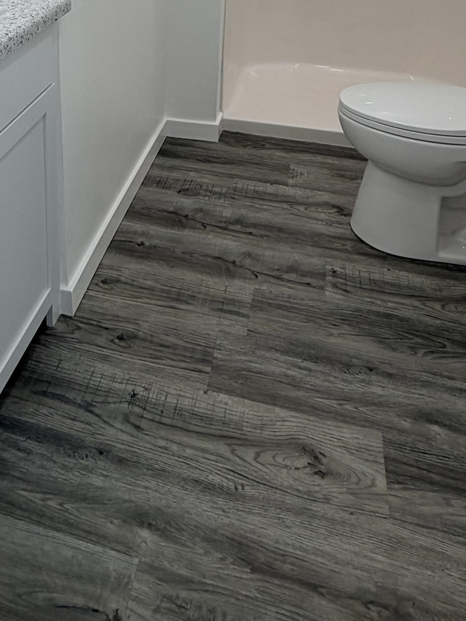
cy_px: -29
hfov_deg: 41.4
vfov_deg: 44.1
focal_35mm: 34
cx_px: 164
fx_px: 610
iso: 40
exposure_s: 1/147
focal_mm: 2.22
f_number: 2.2
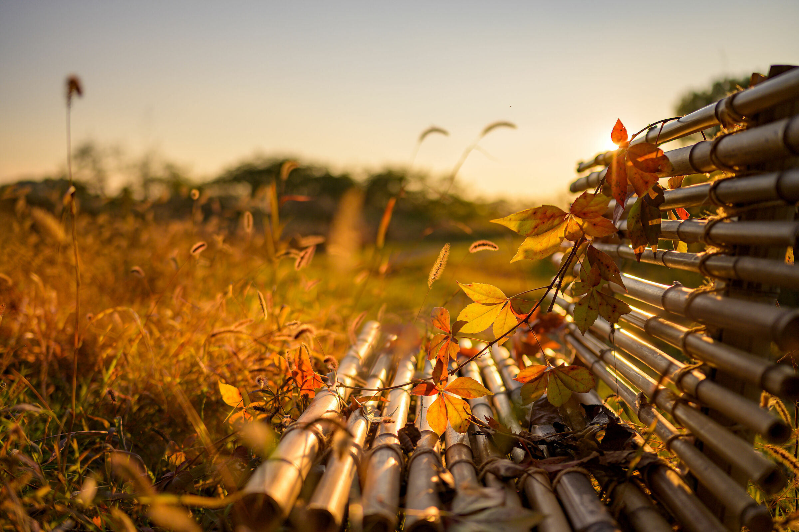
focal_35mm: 35
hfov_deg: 54.5
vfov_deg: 37.8
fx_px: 776
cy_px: 266
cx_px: 400
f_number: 2
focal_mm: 35
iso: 100
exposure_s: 1/4000
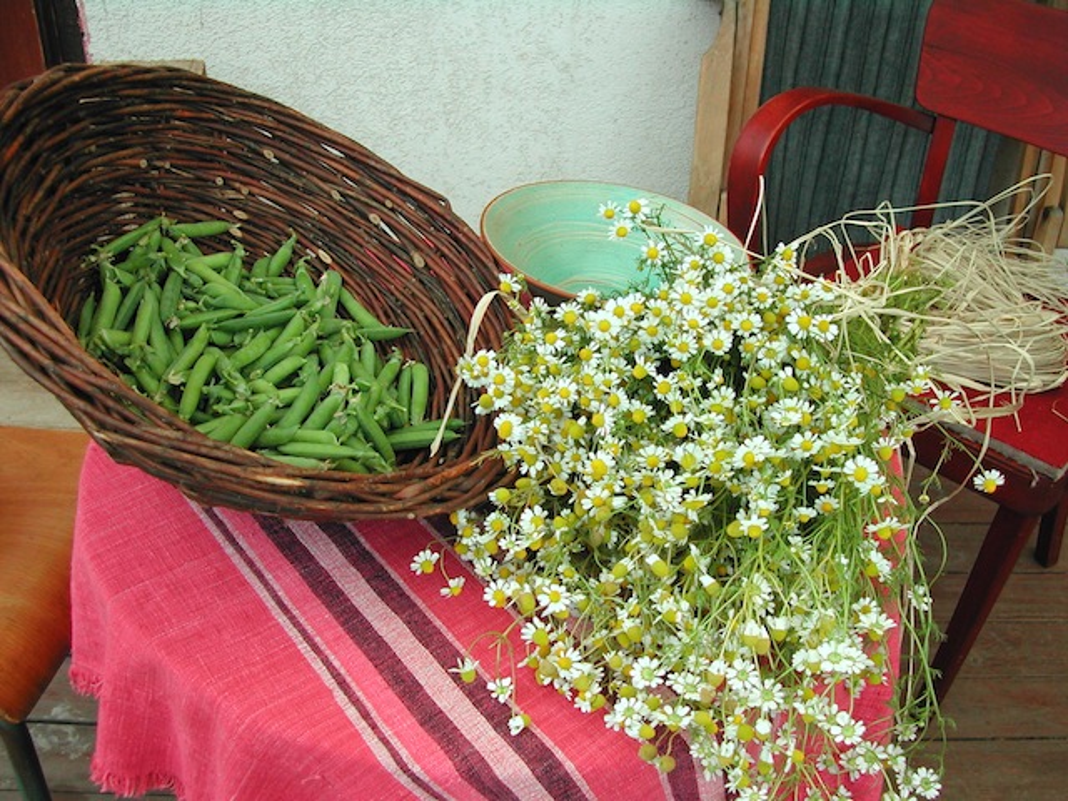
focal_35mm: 38
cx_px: 534
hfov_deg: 49.0
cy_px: 400
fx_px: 1172
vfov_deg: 37.7
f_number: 2.8
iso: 100
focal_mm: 8
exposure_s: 1/137
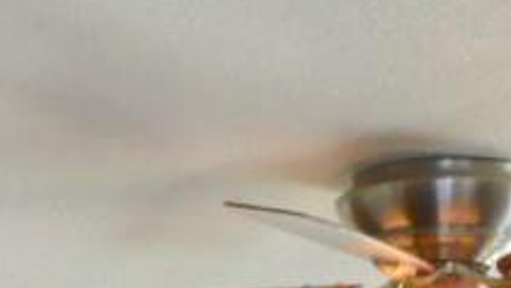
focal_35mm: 186
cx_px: -131
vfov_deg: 5.8
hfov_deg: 11.3
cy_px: 1053
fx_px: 2522
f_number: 16
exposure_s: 1/8
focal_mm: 10.9
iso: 1600
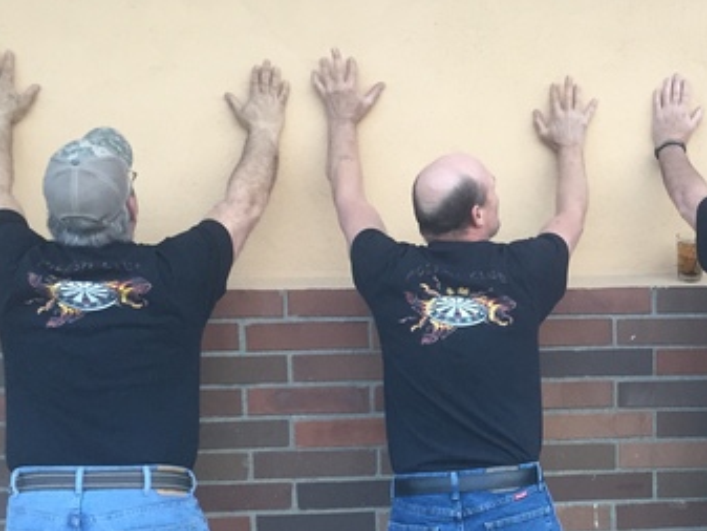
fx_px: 1267
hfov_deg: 30.0
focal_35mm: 62
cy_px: 359
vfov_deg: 23.5
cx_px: 619
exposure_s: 1/30
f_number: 2.2
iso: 50
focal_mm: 4.15
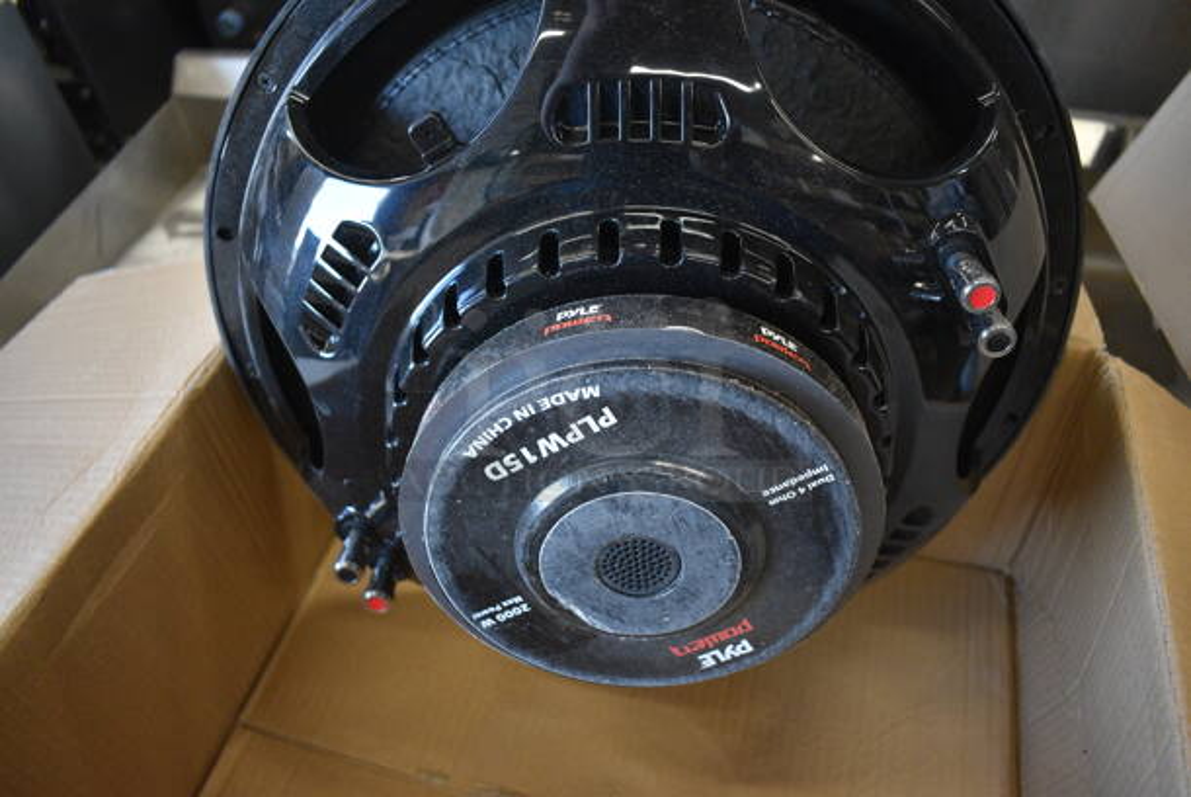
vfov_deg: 48.0
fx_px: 894
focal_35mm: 27
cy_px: 398
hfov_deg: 67.3
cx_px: 596
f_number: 3.5
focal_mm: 18
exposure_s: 1/125
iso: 1250
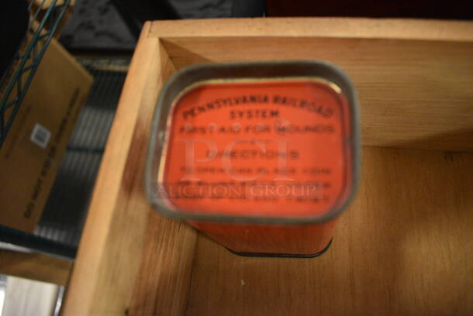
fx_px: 355
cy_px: 158
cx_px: 236
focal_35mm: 27
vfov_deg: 48.0
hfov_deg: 67.3
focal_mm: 18
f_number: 4
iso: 3200
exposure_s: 1/60
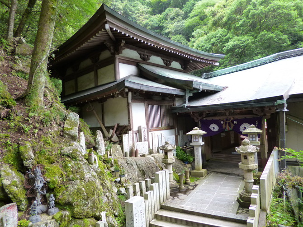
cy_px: 114
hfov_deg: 71.6
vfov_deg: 56.8
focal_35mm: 24
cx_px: 152
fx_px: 210
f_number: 2.5
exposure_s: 1/60
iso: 160
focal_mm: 4.3
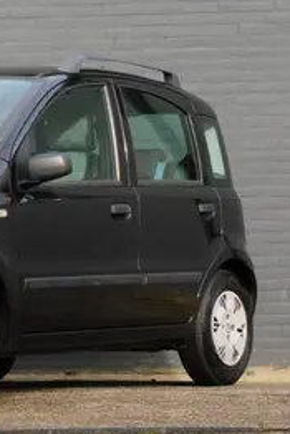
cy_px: 146
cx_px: -75
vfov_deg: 12.7
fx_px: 1955
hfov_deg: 8.4
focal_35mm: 162
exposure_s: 1/200
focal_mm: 15.2
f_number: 4.5
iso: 125
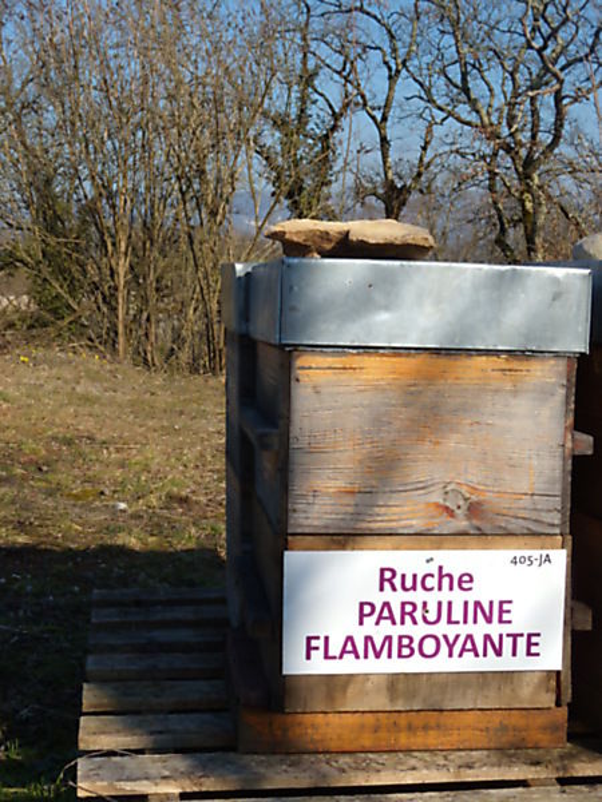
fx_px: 1159
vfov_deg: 38.2
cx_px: 301
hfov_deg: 29.1
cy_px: 401
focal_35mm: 50
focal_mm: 8.8
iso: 80
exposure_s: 1/160
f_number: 9.2
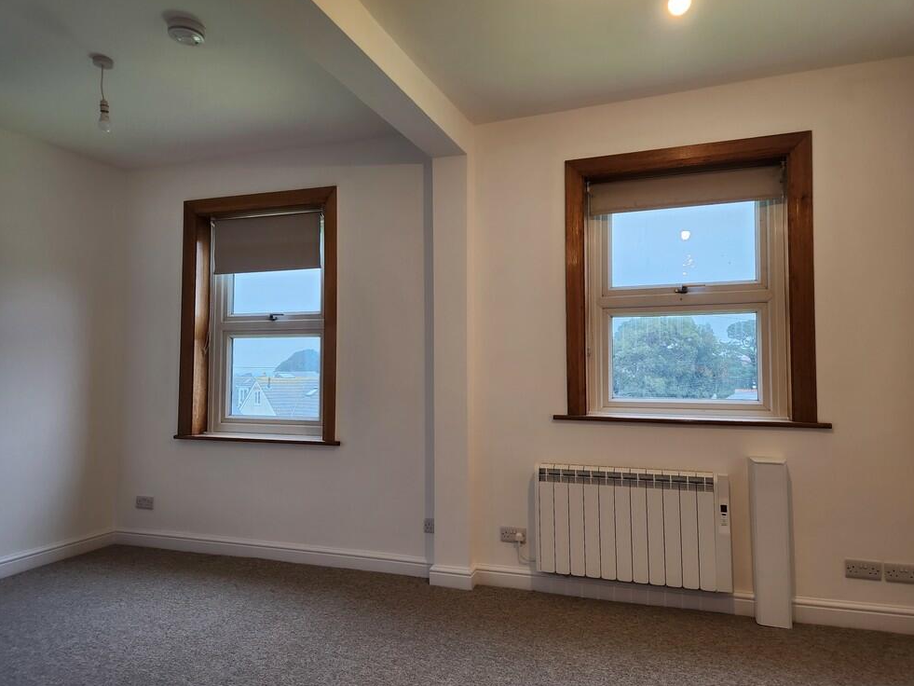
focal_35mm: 24
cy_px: 347
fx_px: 634
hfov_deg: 71.6
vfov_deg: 56.8
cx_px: 459
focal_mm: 5.4
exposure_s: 1/100
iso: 100
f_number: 1.8
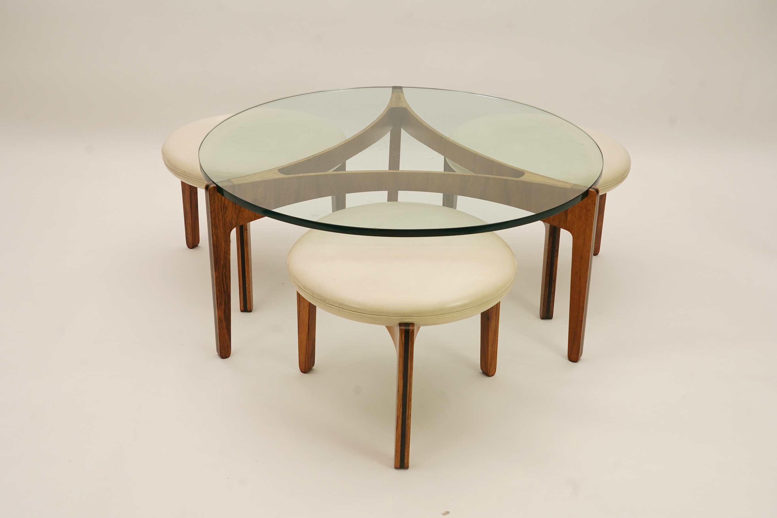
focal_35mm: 49
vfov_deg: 27.5
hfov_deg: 40.3
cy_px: 259
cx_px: 388
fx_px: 1058
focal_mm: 49
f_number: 8
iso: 800
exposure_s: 1/125
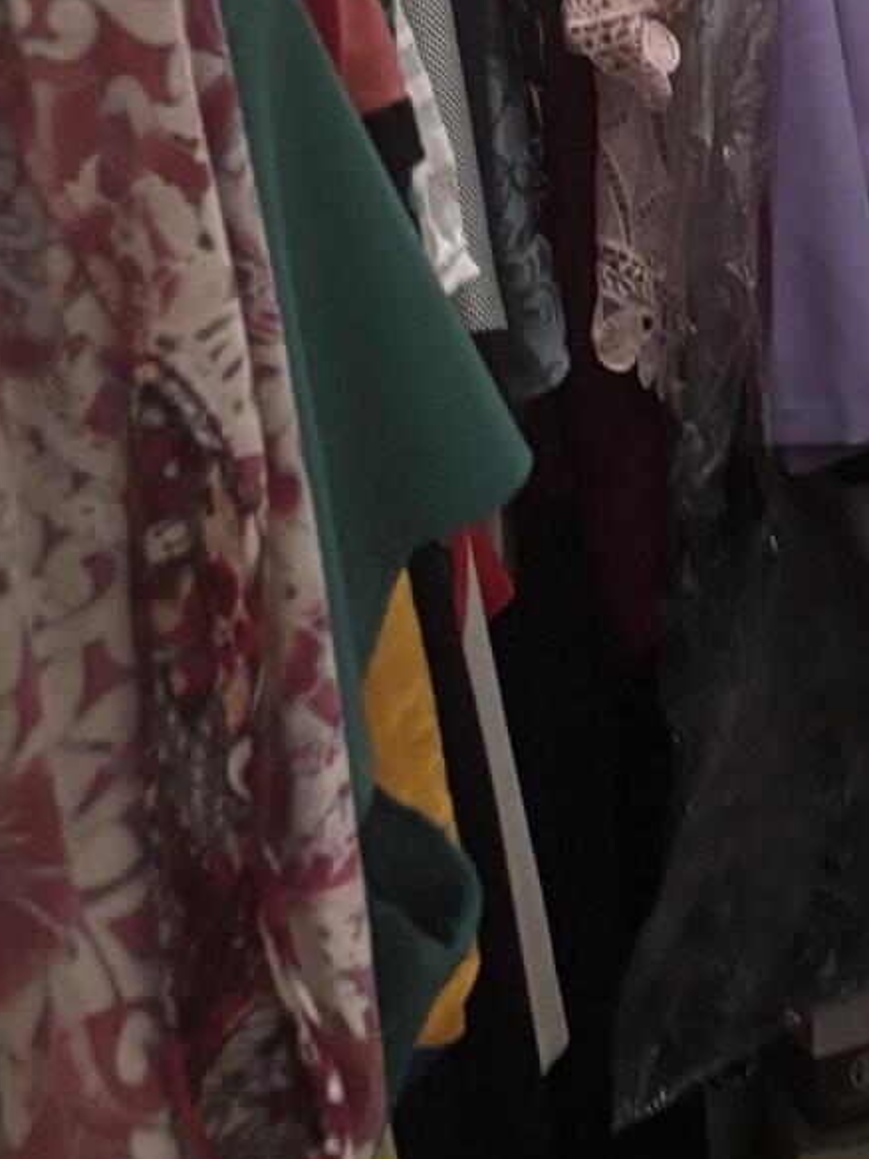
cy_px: -671
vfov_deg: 18.9
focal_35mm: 89
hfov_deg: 15.9
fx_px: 2979
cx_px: 1075
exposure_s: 1/40
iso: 400
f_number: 1.6
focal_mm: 5.96
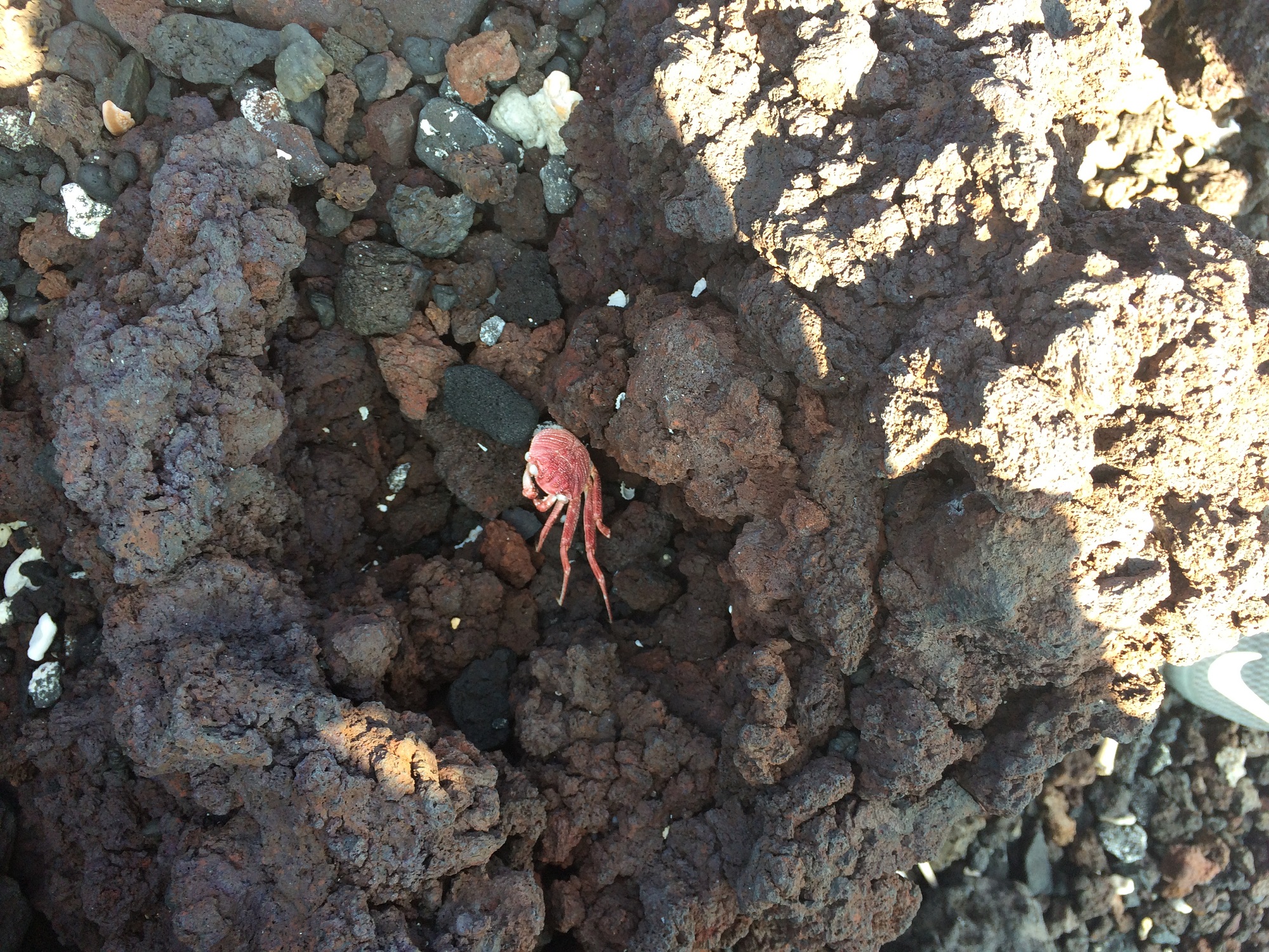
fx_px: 1063
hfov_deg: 61.7
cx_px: 634
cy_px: 476
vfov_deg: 48.2
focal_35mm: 29
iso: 64
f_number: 2.2
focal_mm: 4.15
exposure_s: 1/120
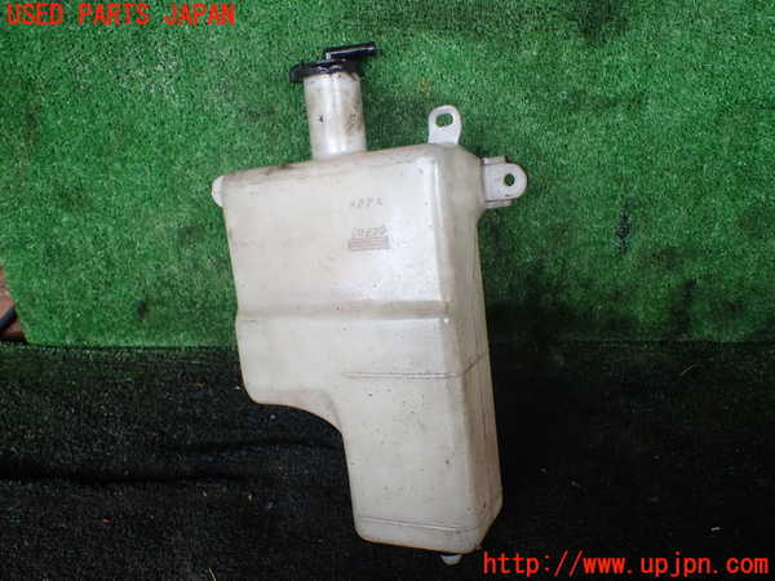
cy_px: 290
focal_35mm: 30
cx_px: 388
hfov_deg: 60.0
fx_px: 672
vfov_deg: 46.8
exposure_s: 1/200
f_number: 2.3
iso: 100
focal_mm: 5.4
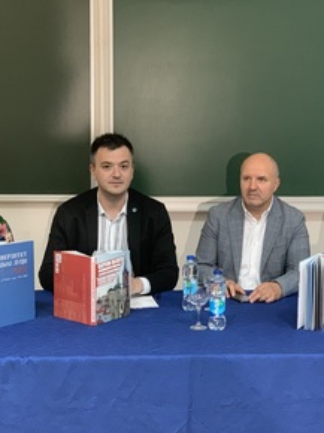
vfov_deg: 27.8
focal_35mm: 70
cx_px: 178
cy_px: 217
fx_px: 875
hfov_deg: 21.0
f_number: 2.4
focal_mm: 6
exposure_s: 1/25
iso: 500
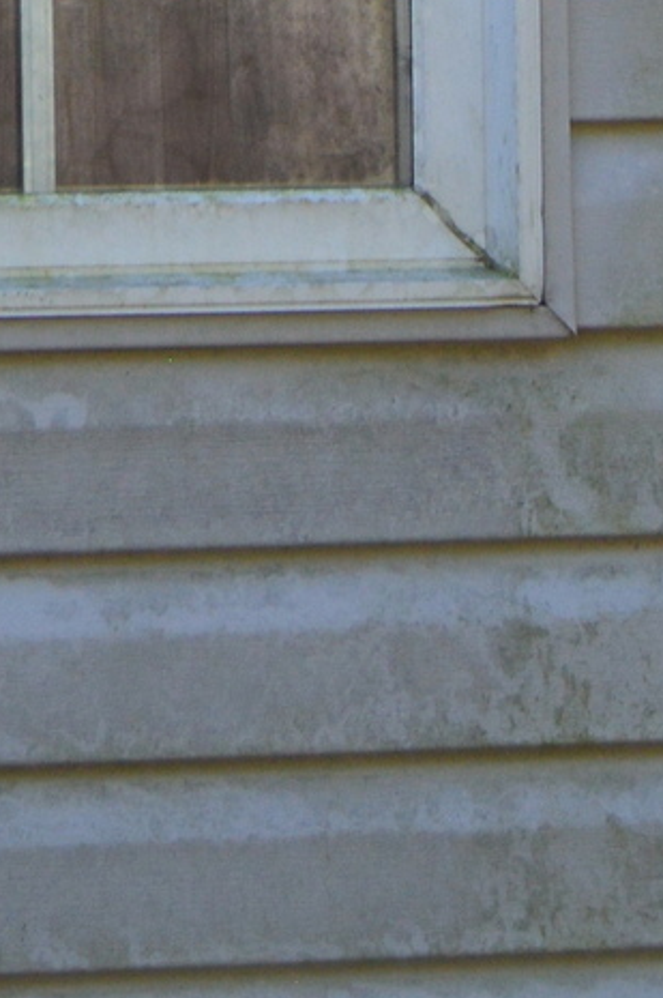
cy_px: -1251
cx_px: -427
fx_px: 9260
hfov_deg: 4.1
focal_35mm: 334
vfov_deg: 6.0
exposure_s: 1/160
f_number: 9
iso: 400
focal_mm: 45
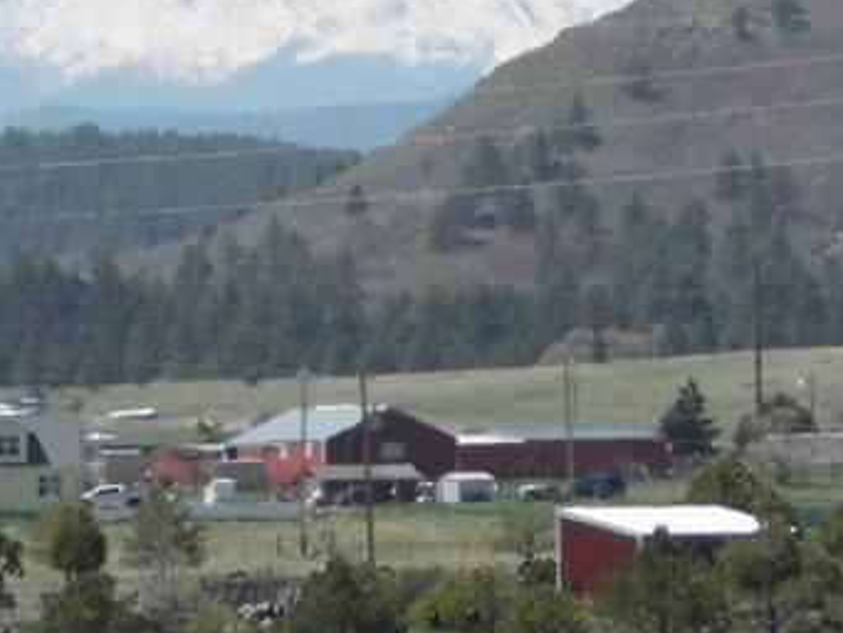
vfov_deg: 1.7
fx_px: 21487
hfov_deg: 2.2
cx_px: 811
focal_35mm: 882
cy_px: 26
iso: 800
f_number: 11.4
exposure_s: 1/1000
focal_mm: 52.2
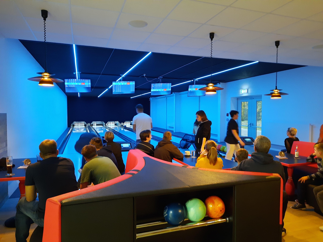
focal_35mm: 25
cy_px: 121
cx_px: 162
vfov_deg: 54.9
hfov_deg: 69.4
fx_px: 233
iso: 800
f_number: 2
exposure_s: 1/20
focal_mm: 4.6
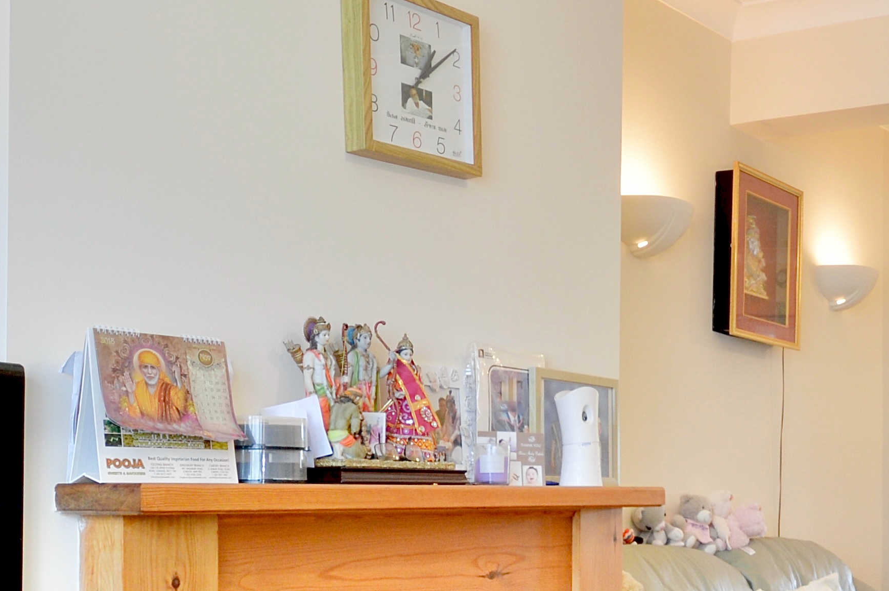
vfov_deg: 26.1
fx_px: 1258
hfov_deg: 35.6
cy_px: 453
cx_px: 867
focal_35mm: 51
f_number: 9
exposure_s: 1/1.6
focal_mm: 10
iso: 100
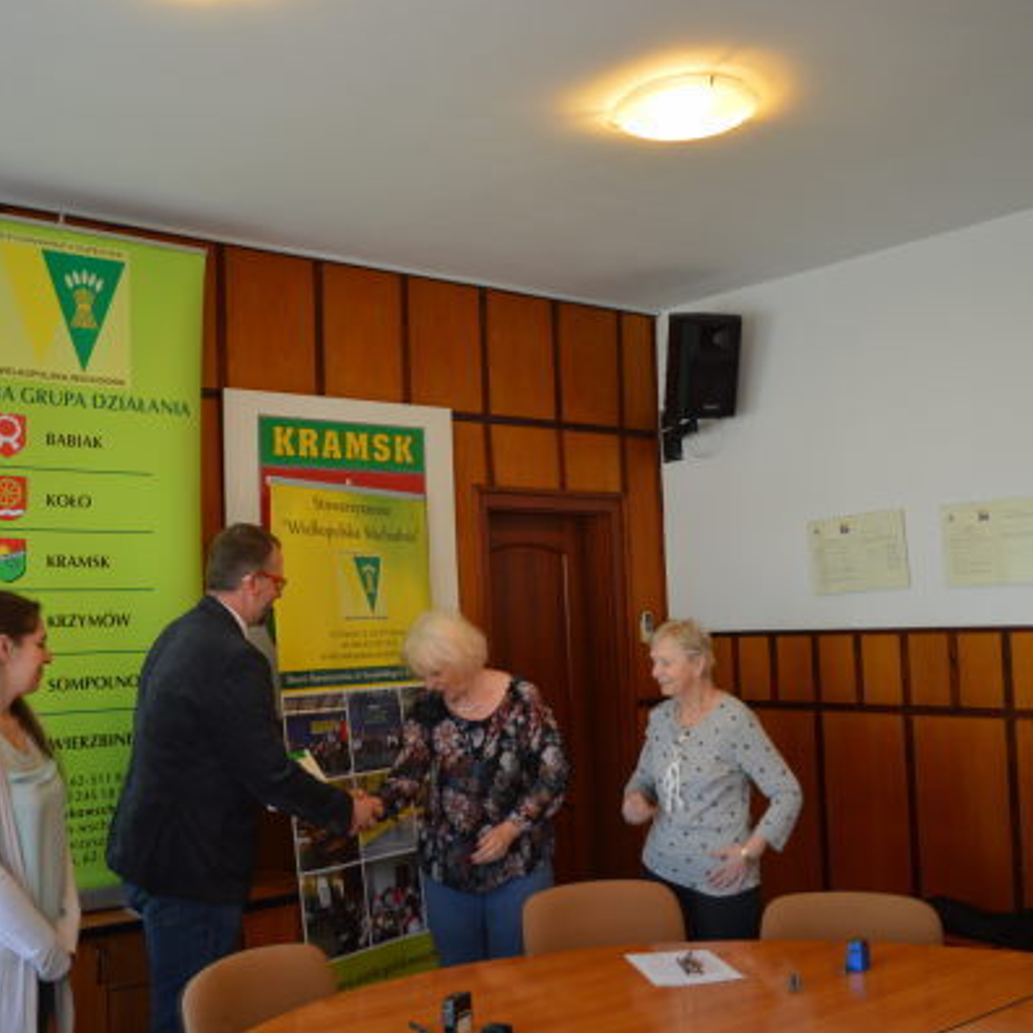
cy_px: 515
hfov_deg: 46.9
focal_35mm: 35
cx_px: 406
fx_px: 1182
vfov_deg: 47.2
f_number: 3.5
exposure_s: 1/60
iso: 400
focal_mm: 18
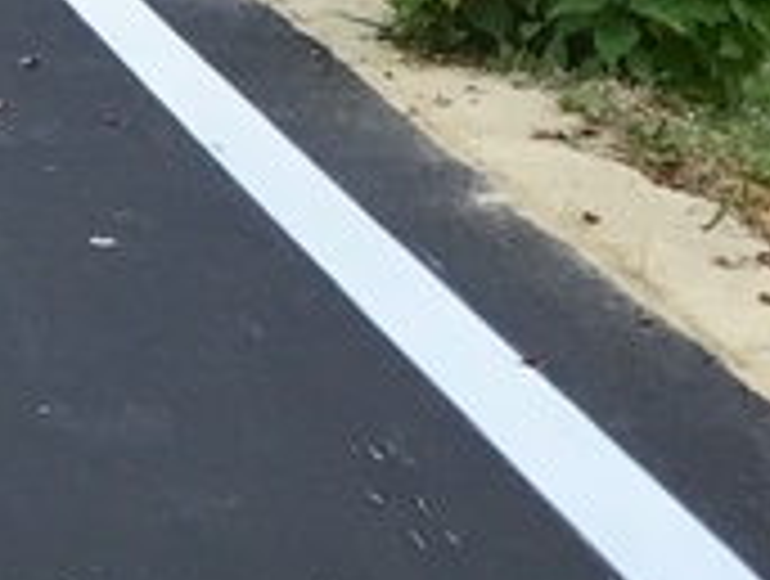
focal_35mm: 203
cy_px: -432
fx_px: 4525
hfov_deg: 8.8
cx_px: -1063
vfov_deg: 7.2
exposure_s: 1/40
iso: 25
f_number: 2.2
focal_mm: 4.15
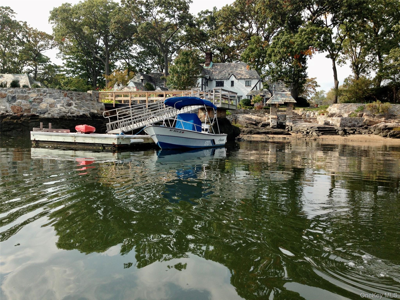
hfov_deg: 55.4
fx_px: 381
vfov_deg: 42.9
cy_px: 150
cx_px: 200
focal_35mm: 33
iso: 50
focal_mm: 4.13
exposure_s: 1/847
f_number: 2.4
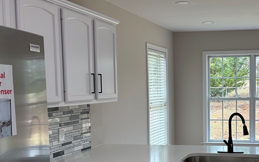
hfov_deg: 37.4
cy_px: 114
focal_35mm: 51
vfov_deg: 25.2
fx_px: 360
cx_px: 224
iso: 40
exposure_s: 1/120
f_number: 1.6
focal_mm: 5.96
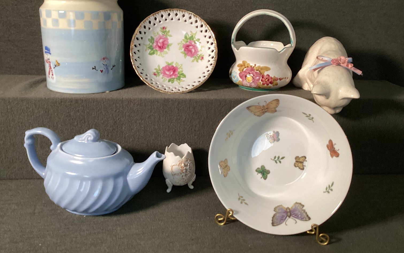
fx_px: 363
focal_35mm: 33
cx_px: 202
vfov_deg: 38.3
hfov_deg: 58.1
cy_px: 111
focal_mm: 3.3
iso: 200
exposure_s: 1/60
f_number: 2.4
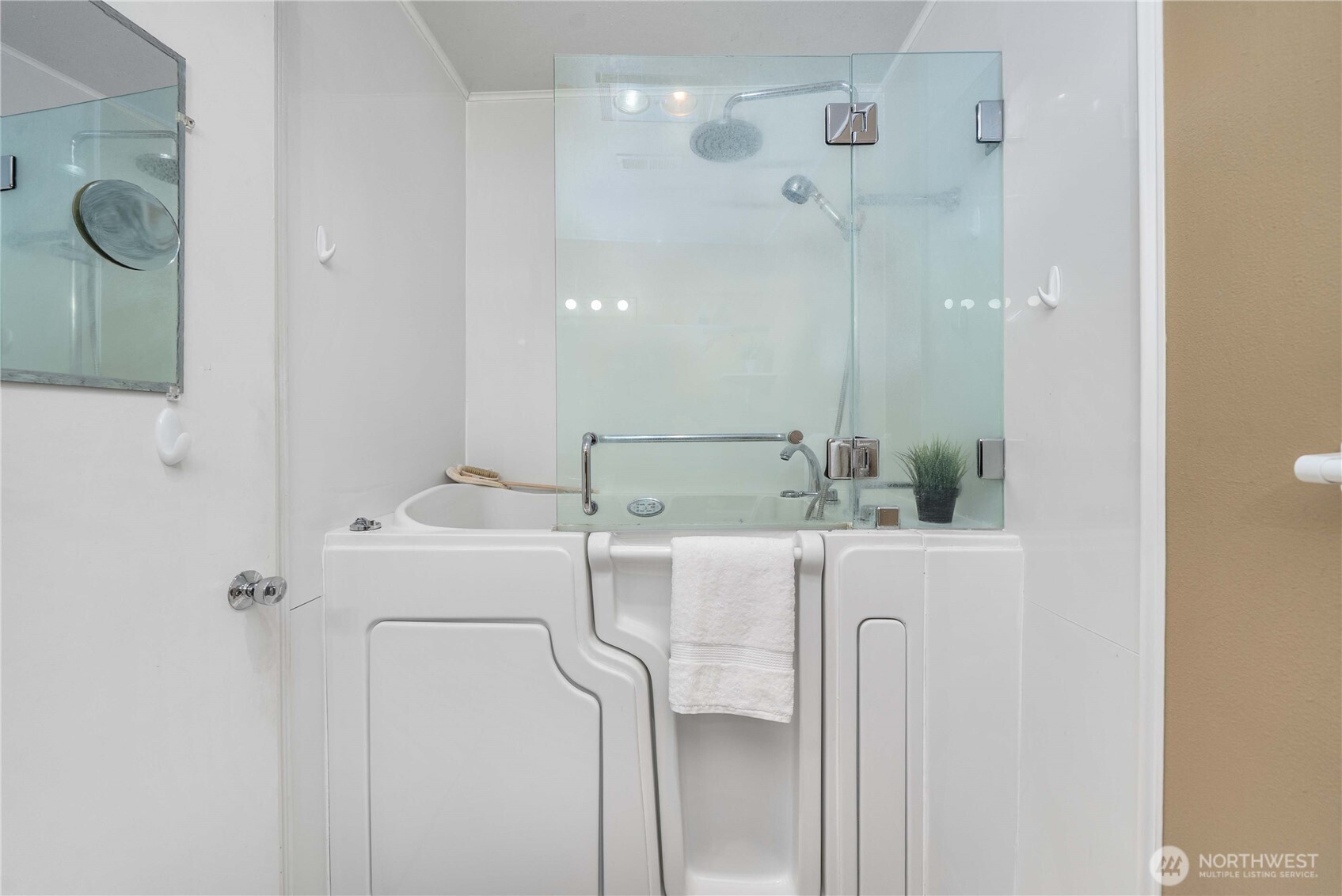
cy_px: 448
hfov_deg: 108.3
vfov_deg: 85.5
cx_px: 671
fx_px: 485
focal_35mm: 13
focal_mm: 13
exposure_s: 1/20
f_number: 7.1
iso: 1000
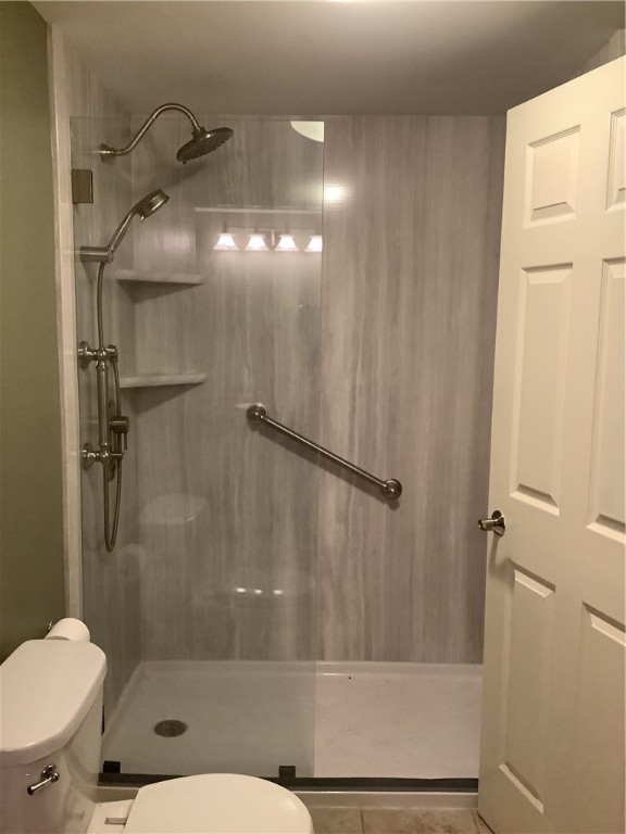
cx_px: 313
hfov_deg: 45.4
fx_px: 747
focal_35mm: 31
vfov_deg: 58.4
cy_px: 417
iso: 320
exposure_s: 1/60
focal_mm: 3.3
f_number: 2.4
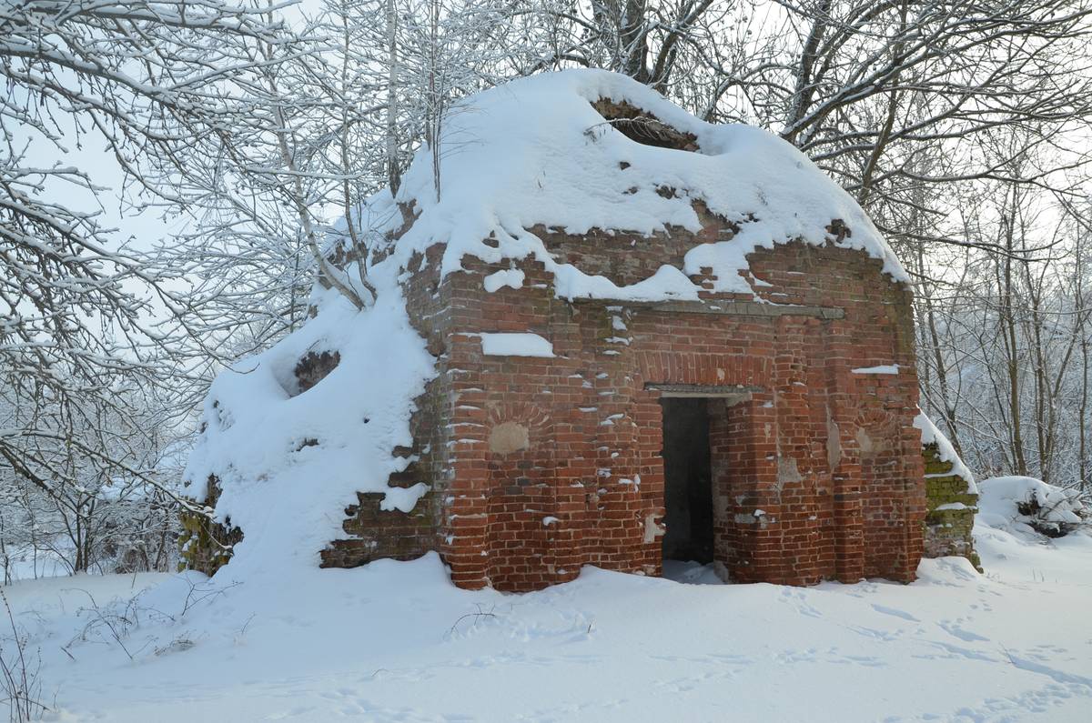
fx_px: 999
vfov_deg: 39.8
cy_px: 362
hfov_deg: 57.3
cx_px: 546
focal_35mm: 33
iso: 180
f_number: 8
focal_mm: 22
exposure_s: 1/250
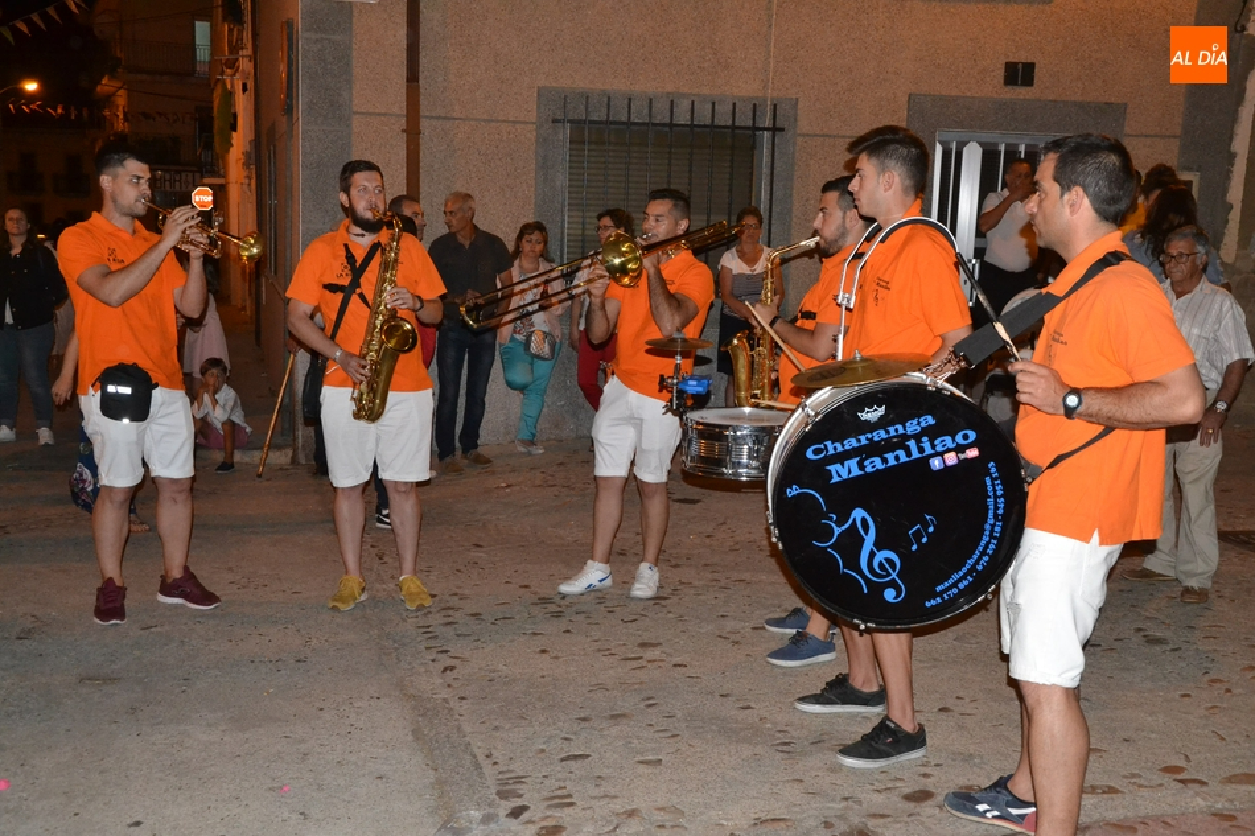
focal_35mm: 39
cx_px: 628
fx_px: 1359
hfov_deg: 49.6
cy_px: 418
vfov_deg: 34.2
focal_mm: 26
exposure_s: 1/60
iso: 3200
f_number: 7.1
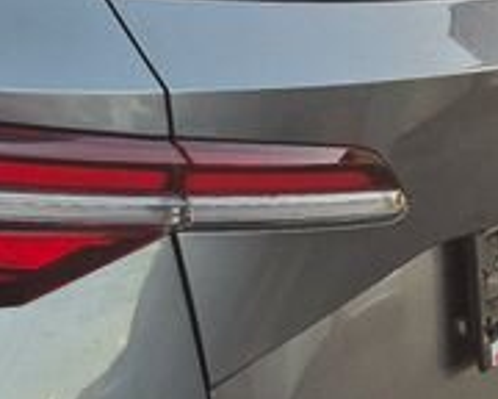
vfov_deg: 12.1
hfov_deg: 13.3
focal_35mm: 128
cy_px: 211
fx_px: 1887
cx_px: -448
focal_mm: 5.4
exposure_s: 1/180
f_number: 1.8
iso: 50
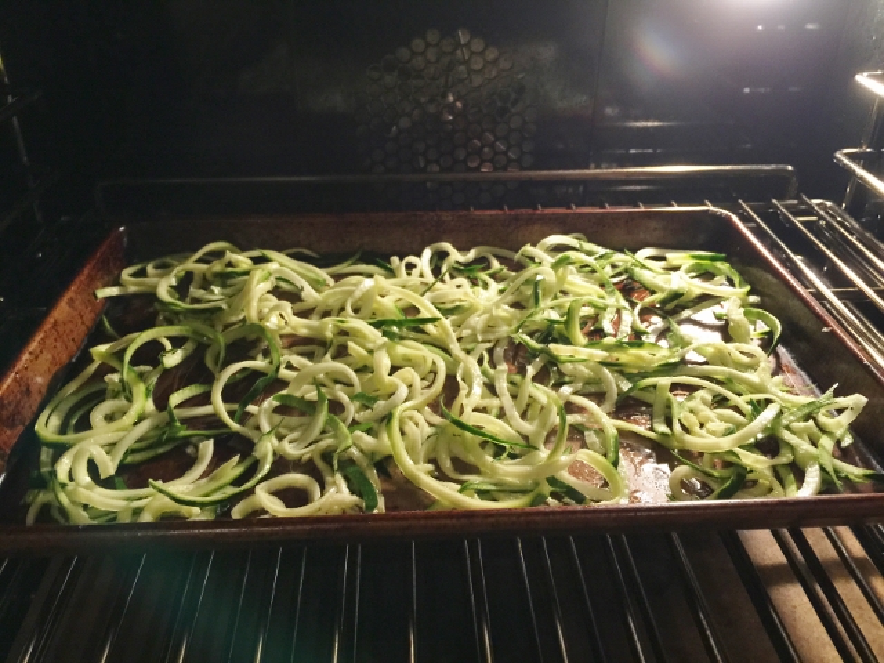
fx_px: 741
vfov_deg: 48.2
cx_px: 442
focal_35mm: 29
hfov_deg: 61.7
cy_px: 332
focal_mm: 4.15
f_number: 2.2
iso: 100
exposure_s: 1/15
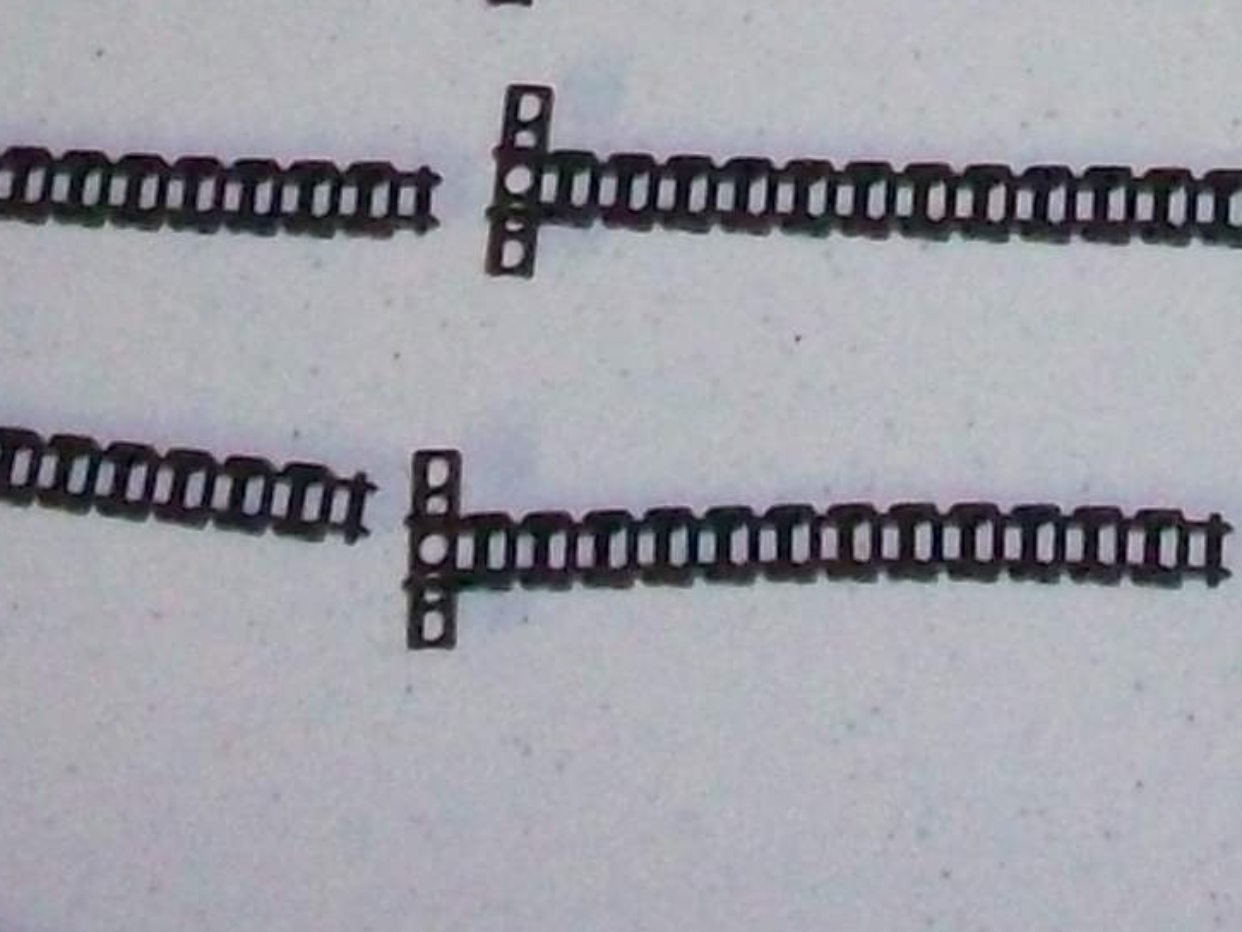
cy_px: -930
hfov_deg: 12.6
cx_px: 1035
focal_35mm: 156
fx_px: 5598
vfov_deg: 9.0
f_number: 2.8
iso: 400
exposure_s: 1/128
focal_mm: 6.2
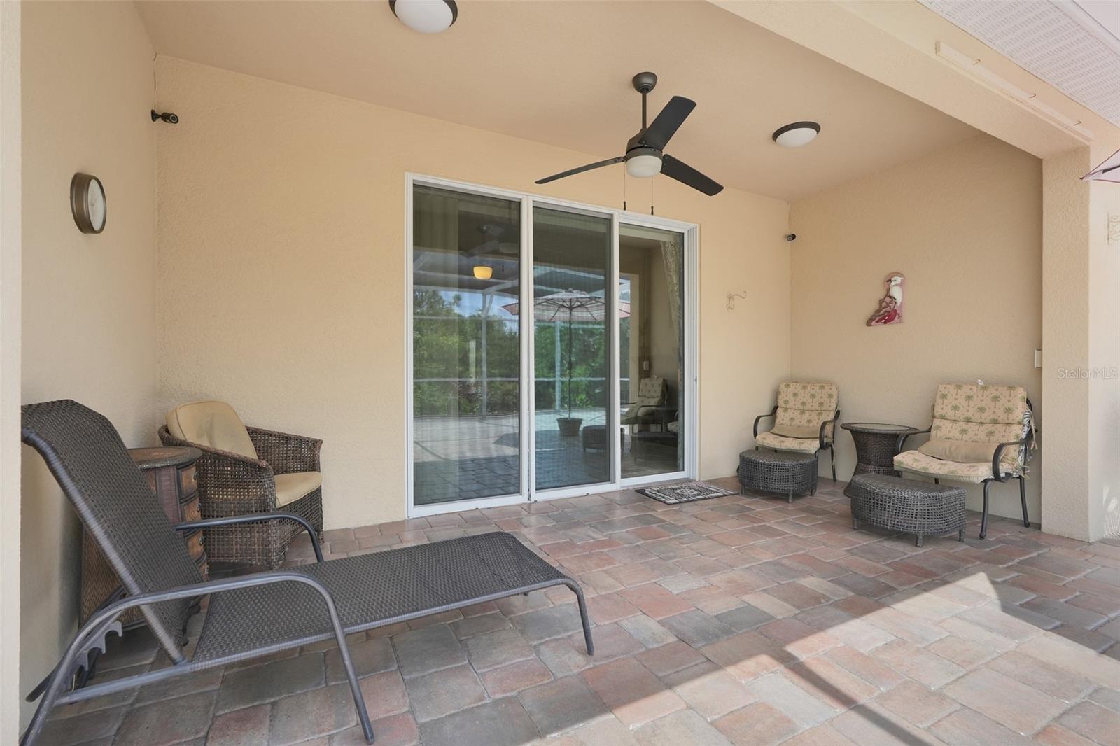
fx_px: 498
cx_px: 560
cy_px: 373
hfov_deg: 96.7
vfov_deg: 73.7
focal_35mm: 16
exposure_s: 1/80
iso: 250
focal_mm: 16
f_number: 9
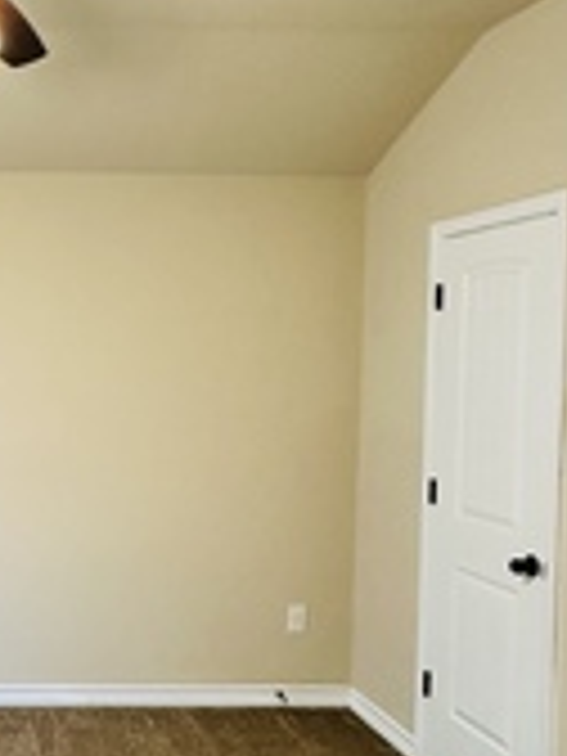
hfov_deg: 32.0
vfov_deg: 46.8
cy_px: 382
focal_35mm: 40
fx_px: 874
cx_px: -50
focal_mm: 2.22
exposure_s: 1/60
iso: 320
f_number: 2.2
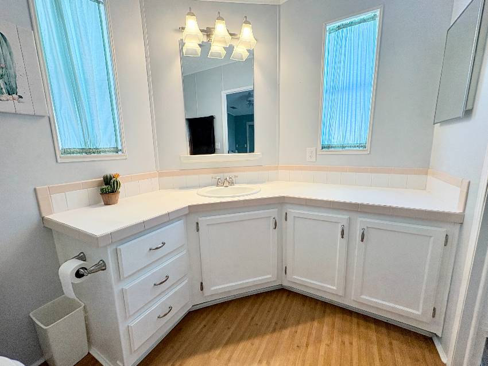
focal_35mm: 14
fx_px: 197
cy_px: 183
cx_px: 244
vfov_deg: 85.6
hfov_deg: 102.1
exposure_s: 1/120
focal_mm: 2.22
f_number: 2.2
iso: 200
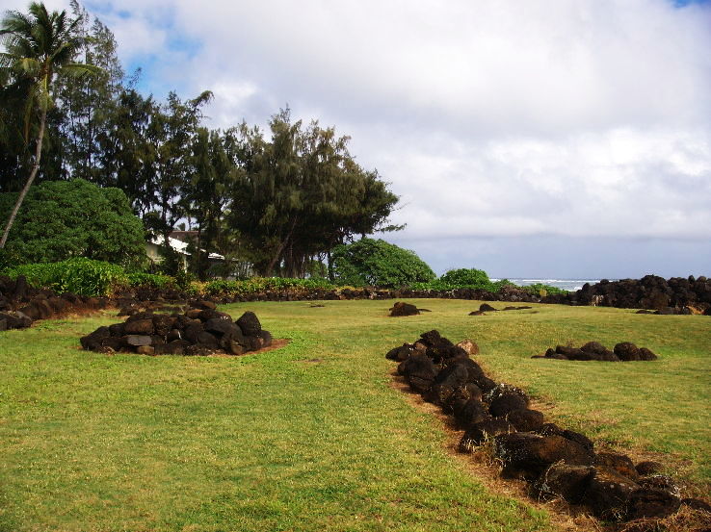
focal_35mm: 38
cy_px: 266
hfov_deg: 49.0
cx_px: 356
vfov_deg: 37.7
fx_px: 780
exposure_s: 1/526
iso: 64
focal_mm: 6.4
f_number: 5.7
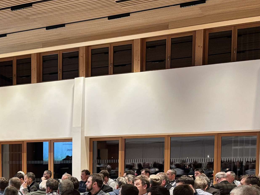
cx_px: -11
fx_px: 473
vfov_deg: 22.4
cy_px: 195
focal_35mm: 63
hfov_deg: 28.5
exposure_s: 1/60
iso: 320
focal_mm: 5.96
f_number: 1.6
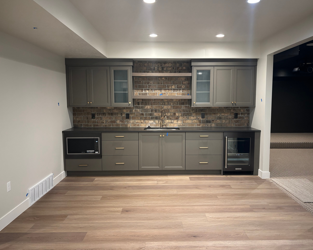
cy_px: 125
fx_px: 259
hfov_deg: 62.1
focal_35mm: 28
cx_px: 167
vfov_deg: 51.5
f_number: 1.6
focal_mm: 5.96
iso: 250
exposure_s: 1/60
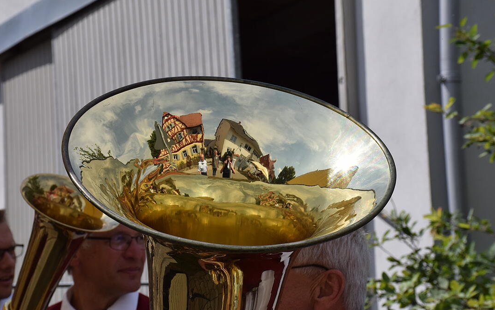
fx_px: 1376
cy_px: 159
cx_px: 249
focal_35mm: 102
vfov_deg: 12.8
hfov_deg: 20.4
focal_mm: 66
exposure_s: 1/1600
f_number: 10
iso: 400
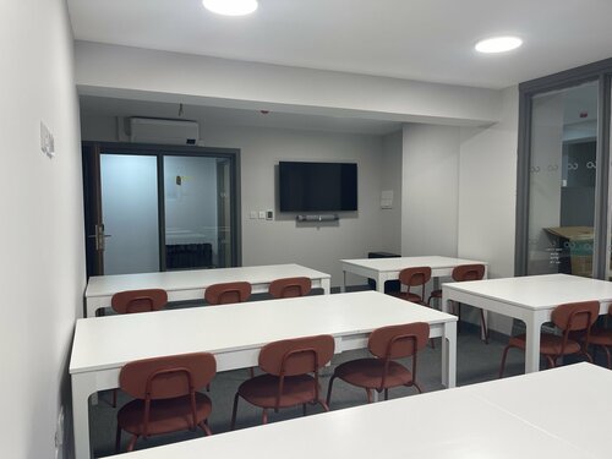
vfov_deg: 54.9
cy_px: 230
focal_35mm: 25
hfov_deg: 69.4
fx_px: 442
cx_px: 306
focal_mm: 5.1
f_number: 1.6
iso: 80
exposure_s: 1/100
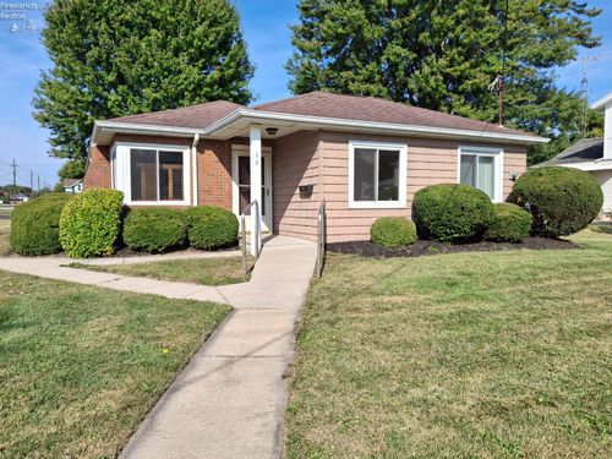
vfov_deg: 54.9
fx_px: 442
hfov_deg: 69.4
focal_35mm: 25
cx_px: 306
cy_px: 230
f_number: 1.8
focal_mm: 4.69
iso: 25
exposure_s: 1/1189
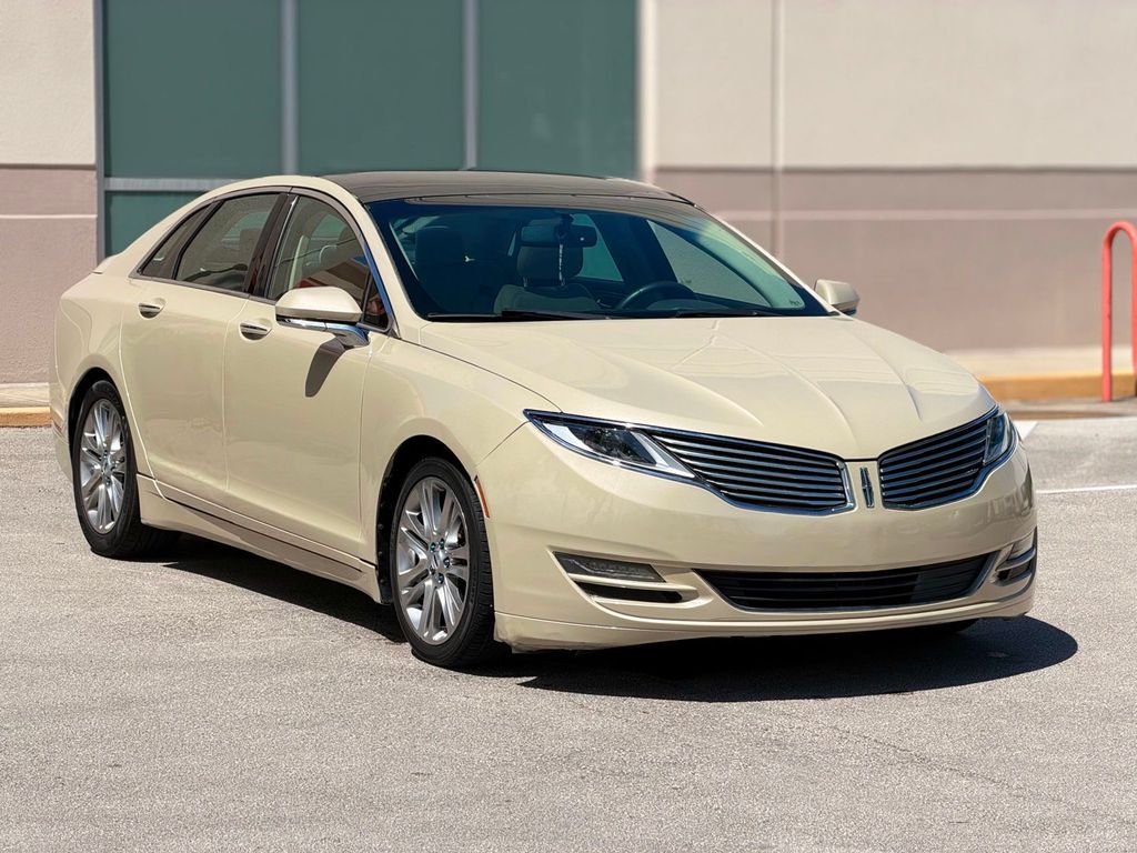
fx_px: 3285
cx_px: 568
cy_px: 426
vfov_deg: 14.8
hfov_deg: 19.6
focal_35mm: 100
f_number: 2.8
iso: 20
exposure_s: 1/970
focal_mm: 16.89
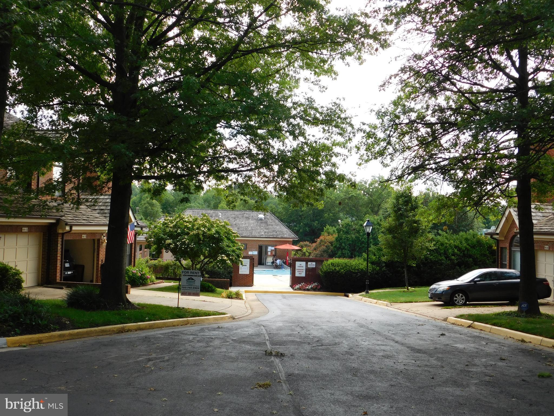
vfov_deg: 39.7
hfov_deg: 51.4
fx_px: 576
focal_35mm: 36
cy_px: 208
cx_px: 277
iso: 125
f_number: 3.5
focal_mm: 6.3
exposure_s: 1/320
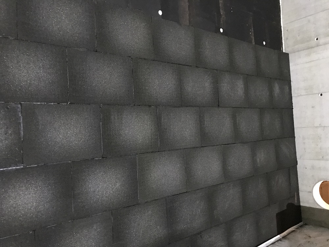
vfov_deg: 49.7
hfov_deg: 63.4
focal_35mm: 28
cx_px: 164
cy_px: 124
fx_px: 266
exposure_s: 1/4
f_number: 1.8
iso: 160
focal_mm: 3.99
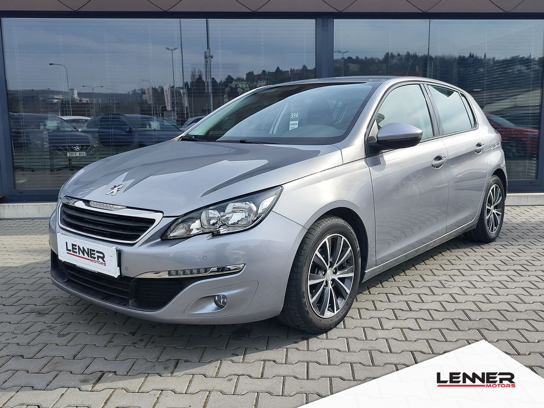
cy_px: 204
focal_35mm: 23
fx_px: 361
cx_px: 272
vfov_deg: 58.9
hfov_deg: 73.9
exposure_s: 1/847
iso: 50
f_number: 1.69
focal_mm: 7.01
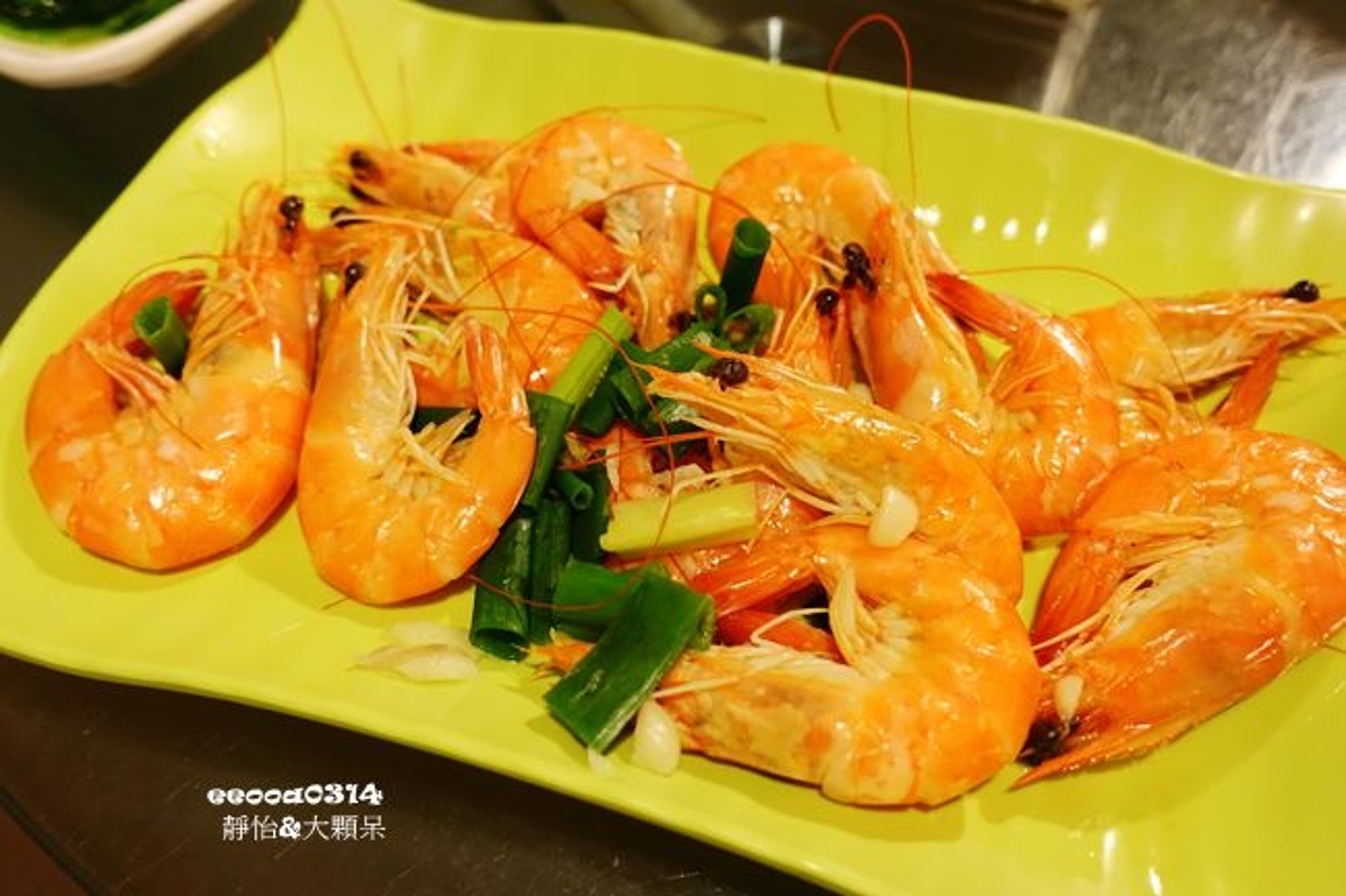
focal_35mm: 31
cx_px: 673
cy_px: 448
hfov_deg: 60.3
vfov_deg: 42.3
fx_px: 1159
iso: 800
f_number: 2.5
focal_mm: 11.22
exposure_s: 1/30
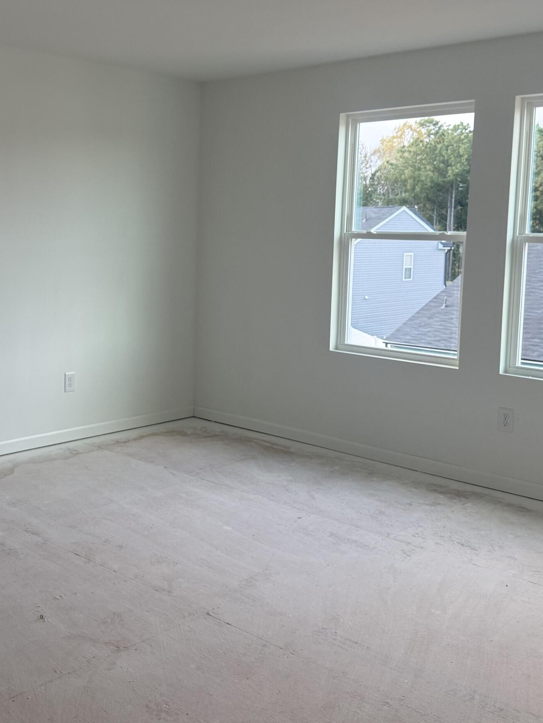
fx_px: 858
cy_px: 313
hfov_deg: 34.8
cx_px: 181
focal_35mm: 41
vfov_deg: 45.7
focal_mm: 6.76
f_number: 1.78
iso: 125
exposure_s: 1/126
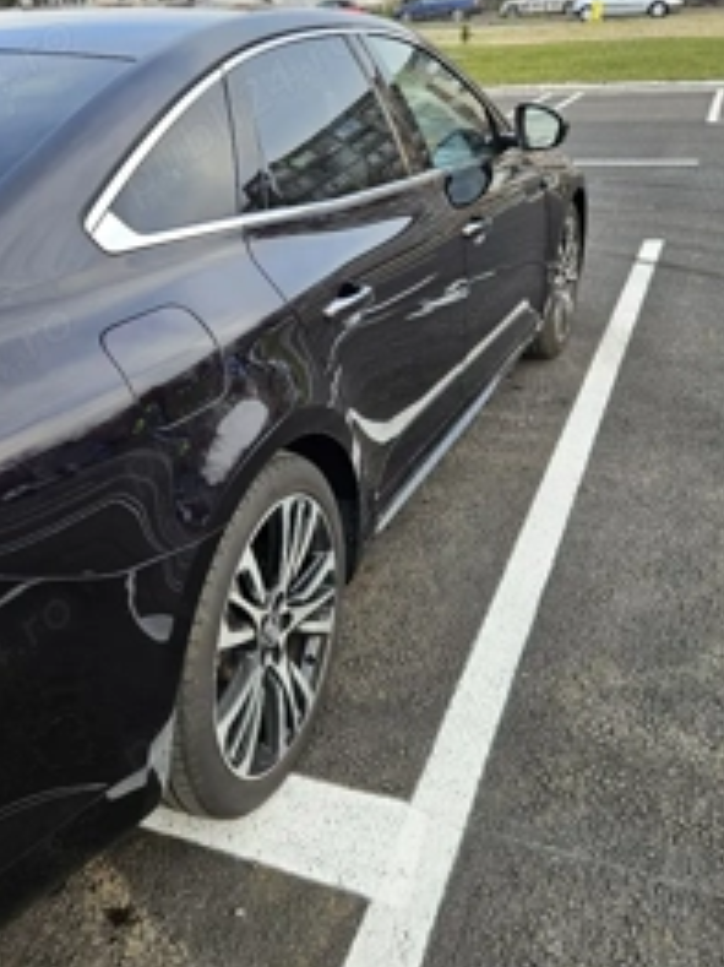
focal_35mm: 35
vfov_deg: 52.6
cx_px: 312
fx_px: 977
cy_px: 441
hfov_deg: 40.6
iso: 40
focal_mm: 5.4
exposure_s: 1/238
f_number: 1.8
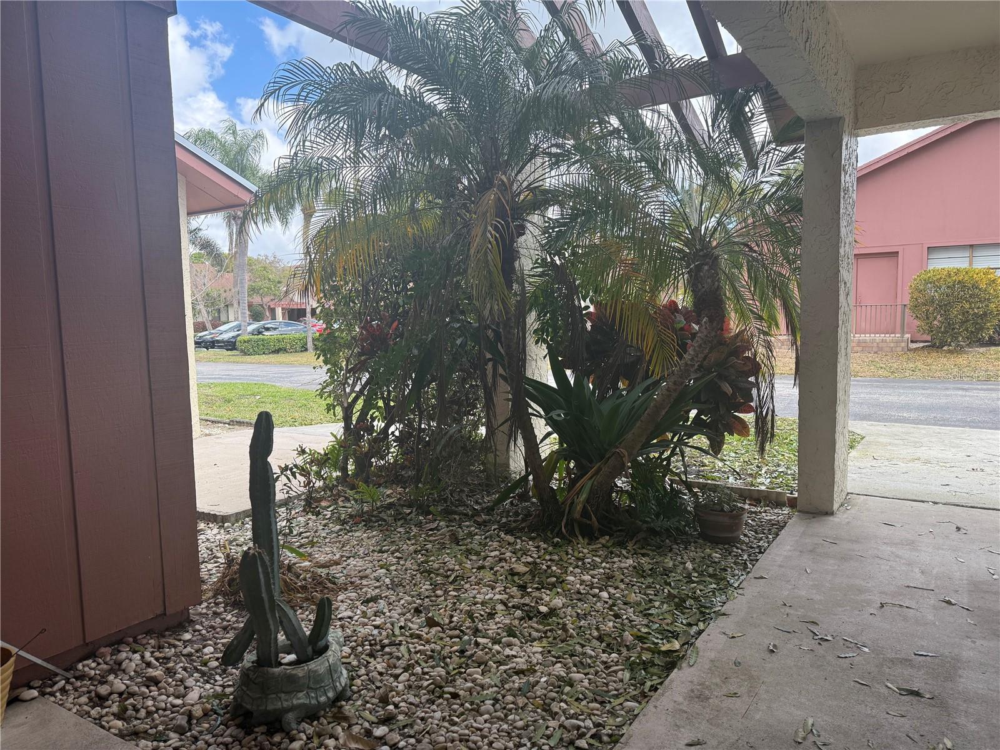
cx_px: 500
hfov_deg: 71.6
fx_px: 693
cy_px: 375
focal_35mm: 24
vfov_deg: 56.8
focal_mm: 6.76
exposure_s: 1/979
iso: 100
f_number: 1.78
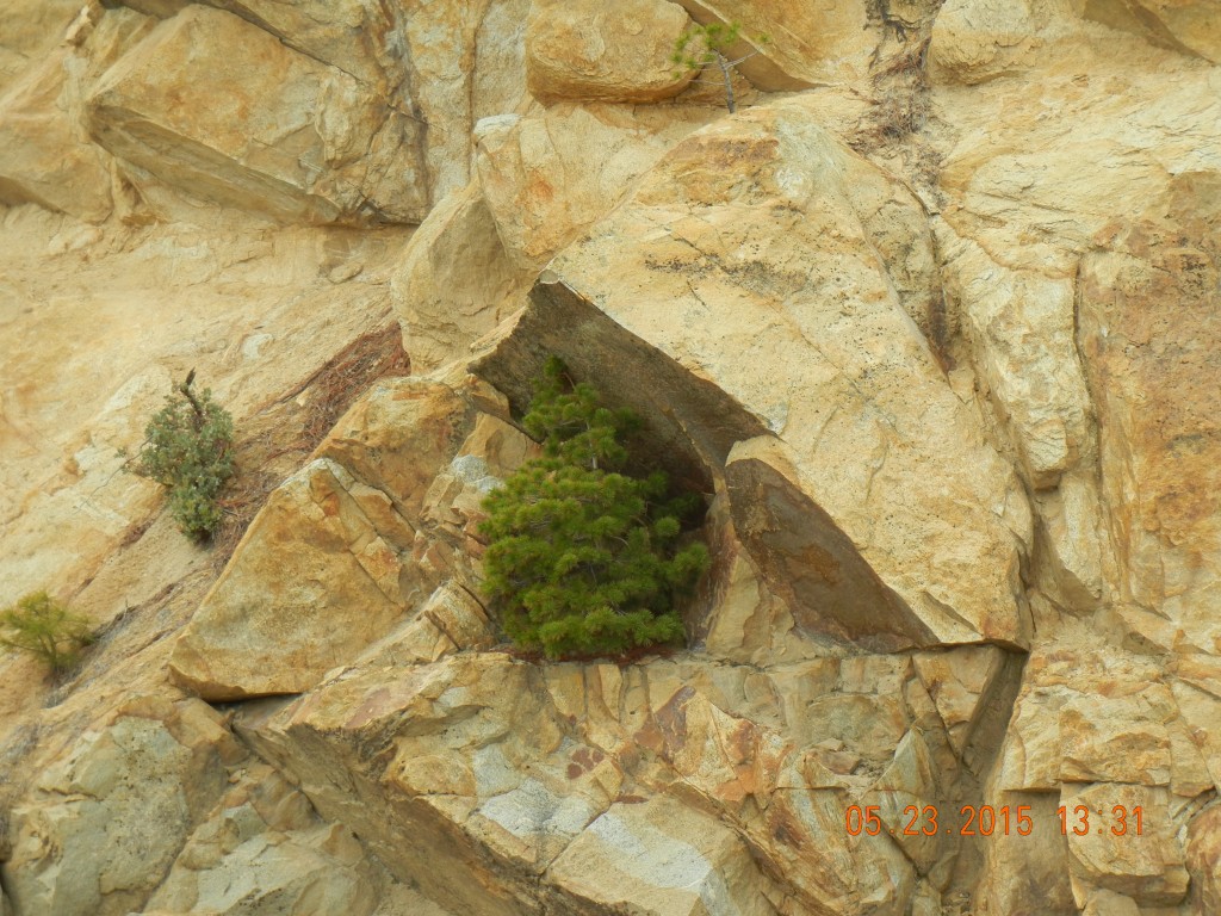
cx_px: 610
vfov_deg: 14.5
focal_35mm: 102
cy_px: 458
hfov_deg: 19.3
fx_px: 3598
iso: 160
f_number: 4.5
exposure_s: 1/351
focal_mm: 18.3
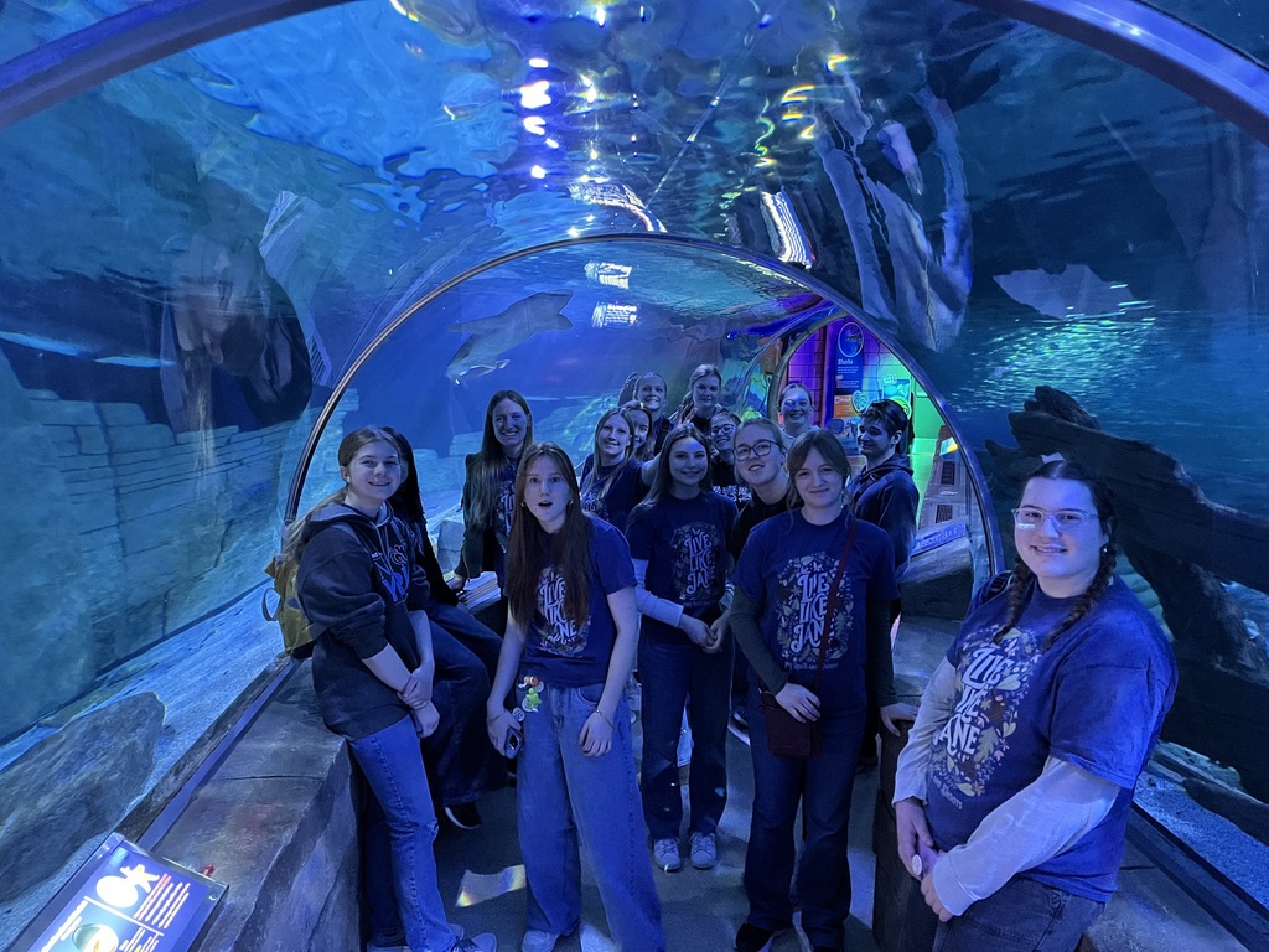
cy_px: 476
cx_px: 634
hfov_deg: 67.3
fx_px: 953
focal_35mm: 26
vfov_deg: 53.1
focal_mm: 5.1
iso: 1000
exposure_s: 1/30
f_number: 1.6
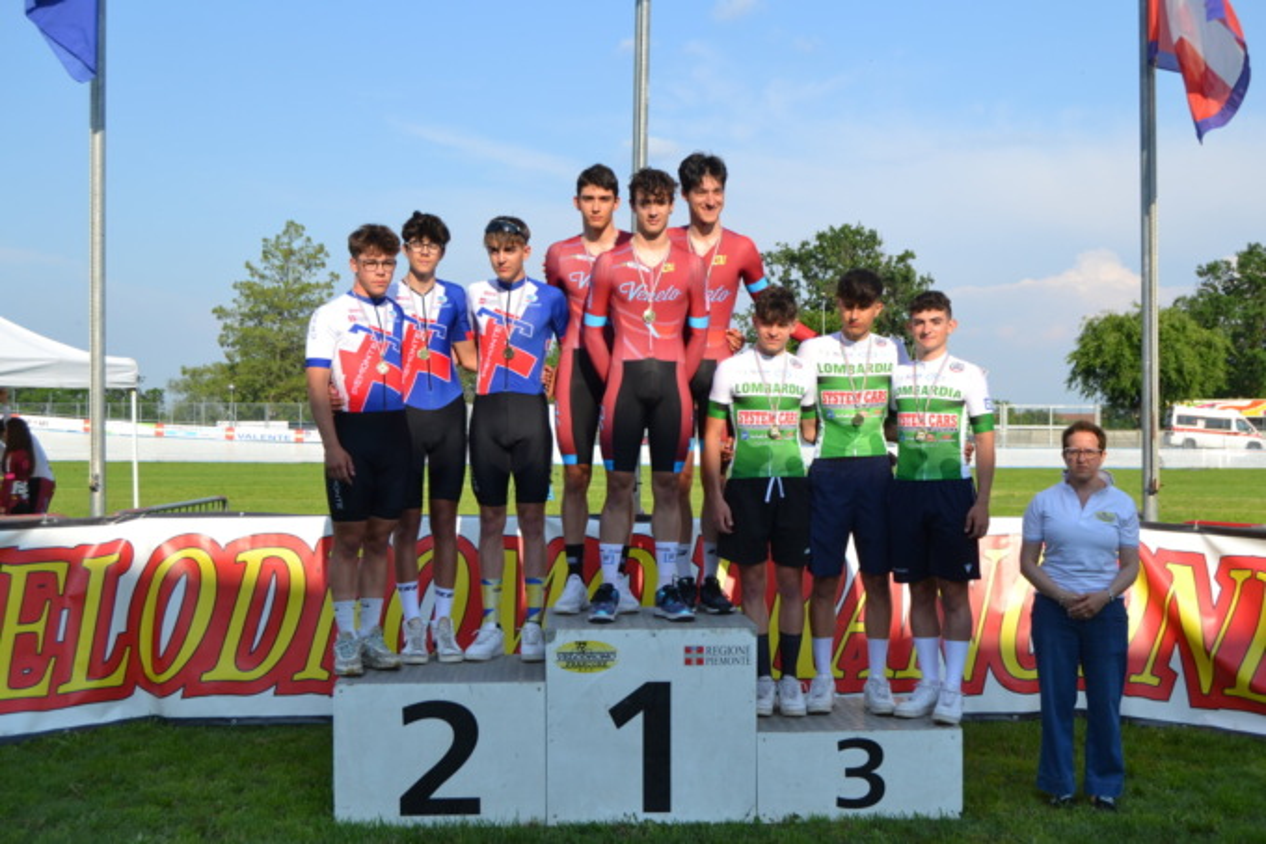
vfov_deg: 31.9
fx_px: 1477
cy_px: 422
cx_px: 633
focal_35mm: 42
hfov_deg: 46.4
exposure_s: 1/250
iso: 100
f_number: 8
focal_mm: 28
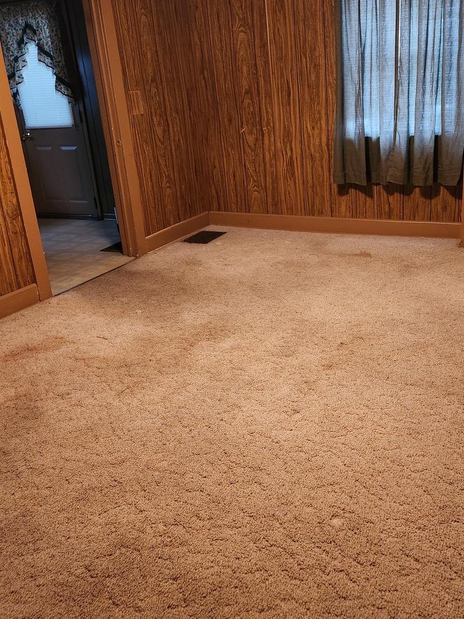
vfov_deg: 58.2
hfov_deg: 44.8
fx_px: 554
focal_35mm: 31
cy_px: 270
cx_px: 306
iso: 640
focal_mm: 5.4
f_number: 1.8
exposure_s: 1/40
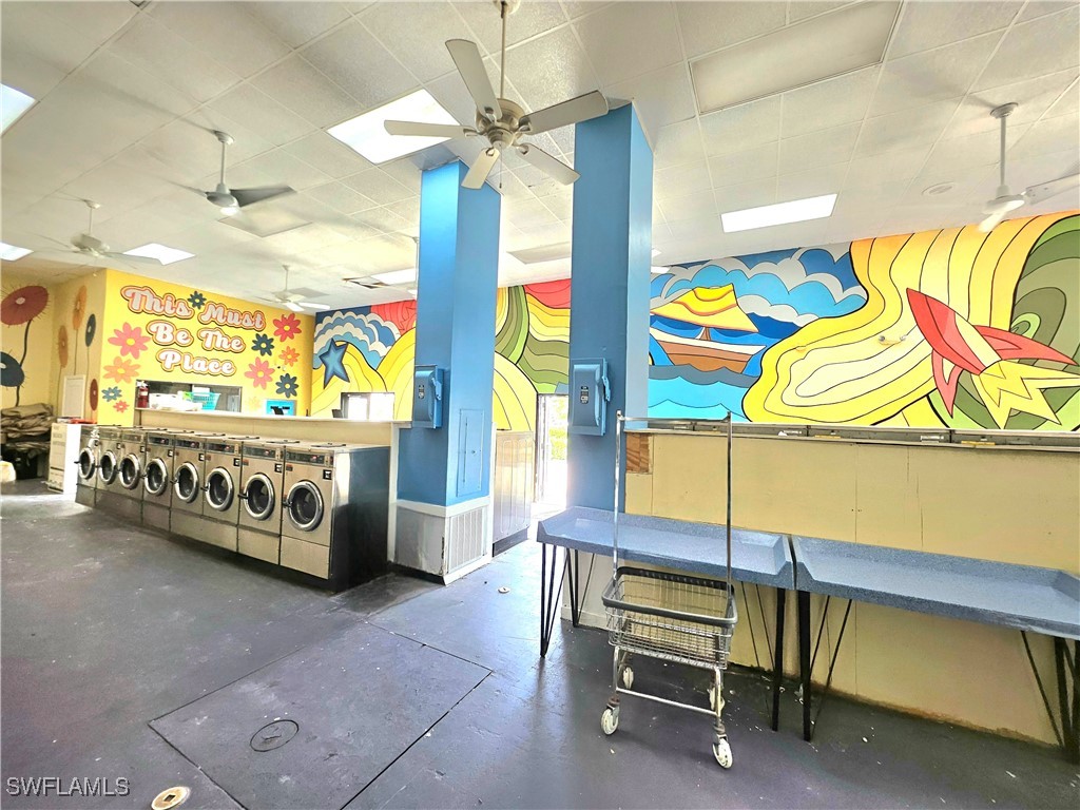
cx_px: 540
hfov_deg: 106.2
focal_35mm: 13
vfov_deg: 89.9
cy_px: 405
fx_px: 406
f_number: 2.2
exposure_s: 1/60.2
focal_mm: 1.74
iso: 100
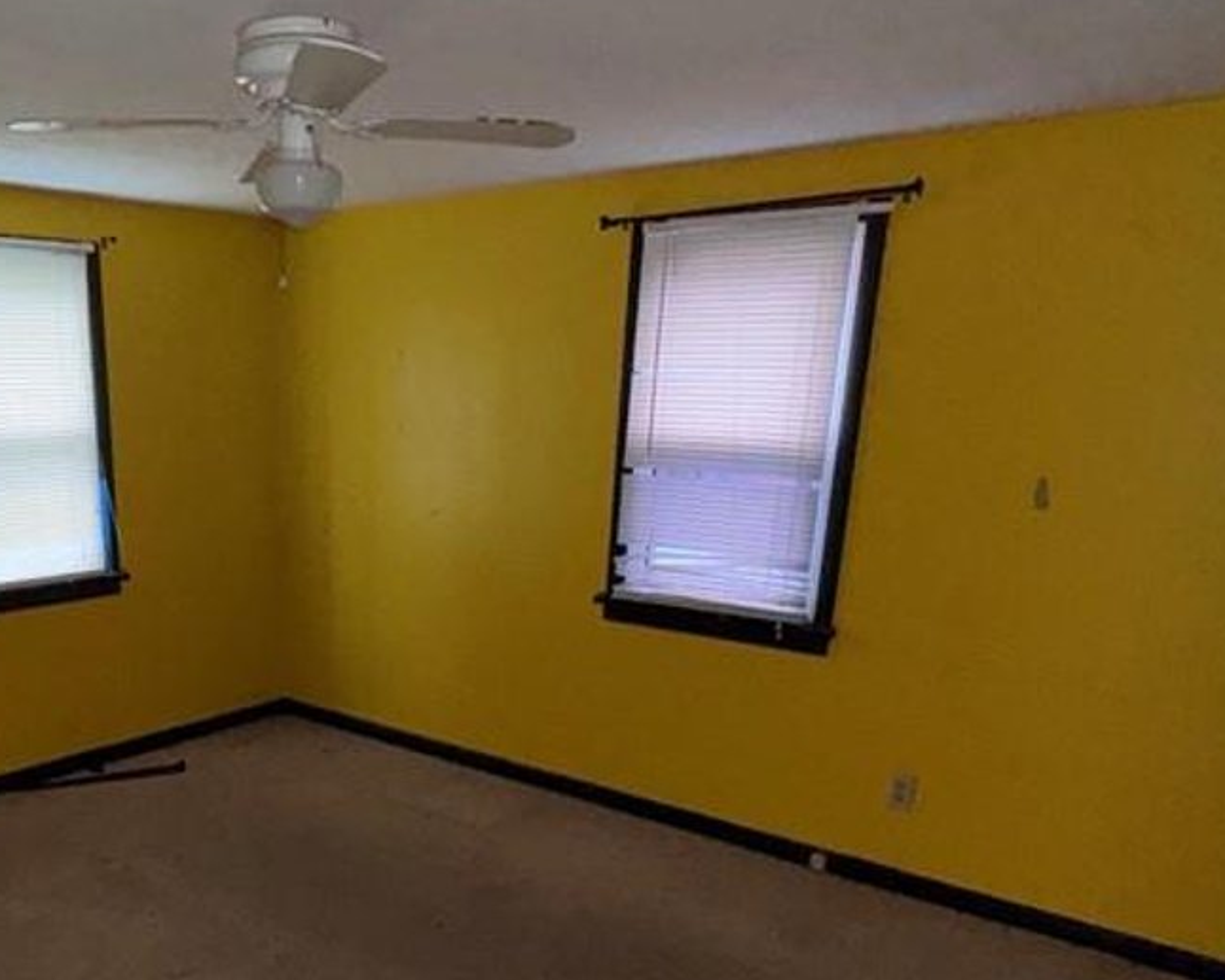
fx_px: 1160
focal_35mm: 32
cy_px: 752
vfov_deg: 44.1
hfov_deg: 54.0
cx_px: 363
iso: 125
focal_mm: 2.22
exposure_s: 1/60
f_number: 2.2
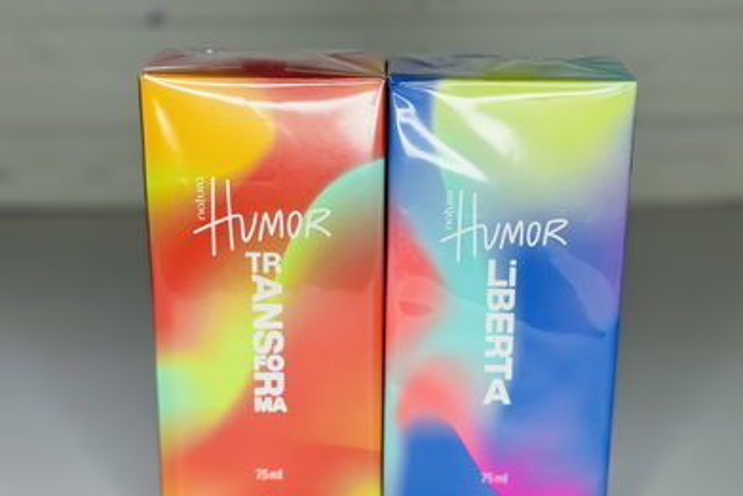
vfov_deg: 19.9
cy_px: 362
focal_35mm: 68
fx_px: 1404
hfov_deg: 29.6
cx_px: 378
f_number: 1.78
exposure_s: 1/193
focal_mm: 6.76
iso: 50
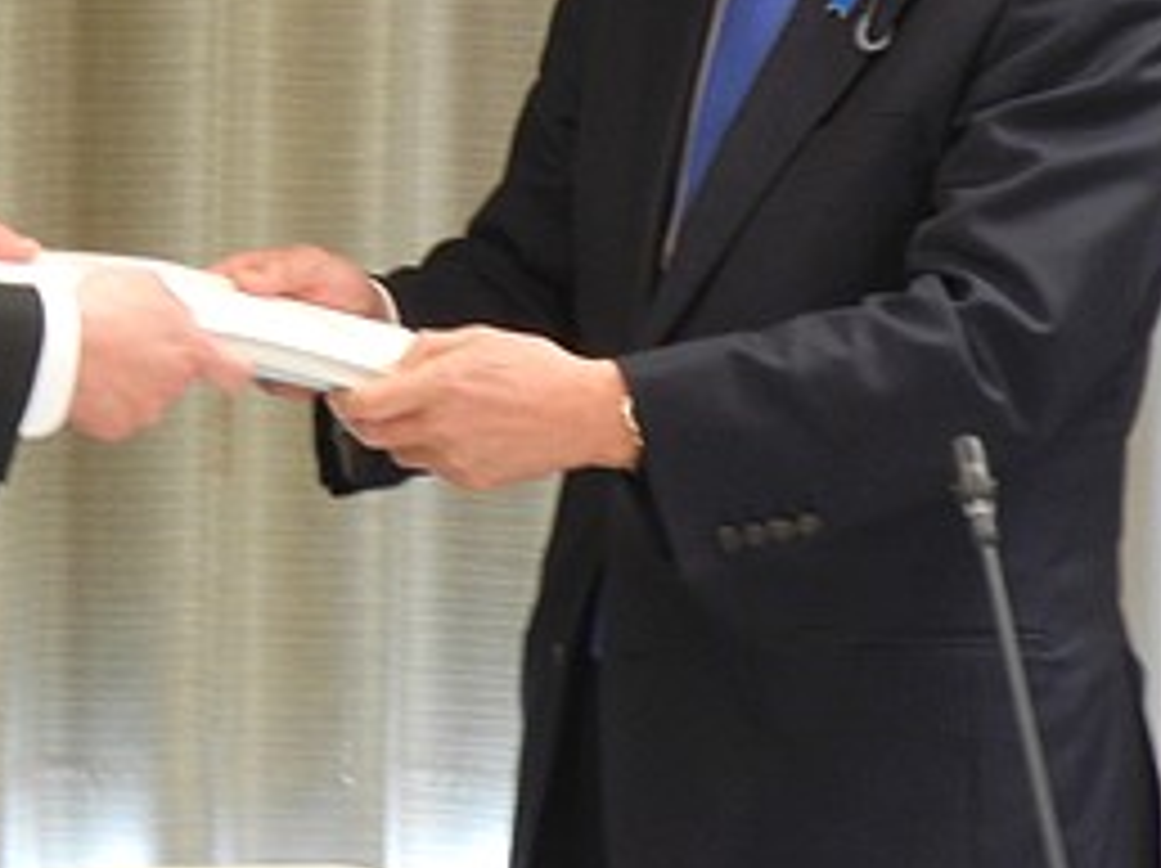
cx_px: 220
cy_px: 103
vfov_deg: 2.3
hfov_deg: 3.0
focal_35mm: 652
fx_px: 21847
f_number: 5.6
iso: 400
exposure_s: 1/17.1
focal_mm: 54
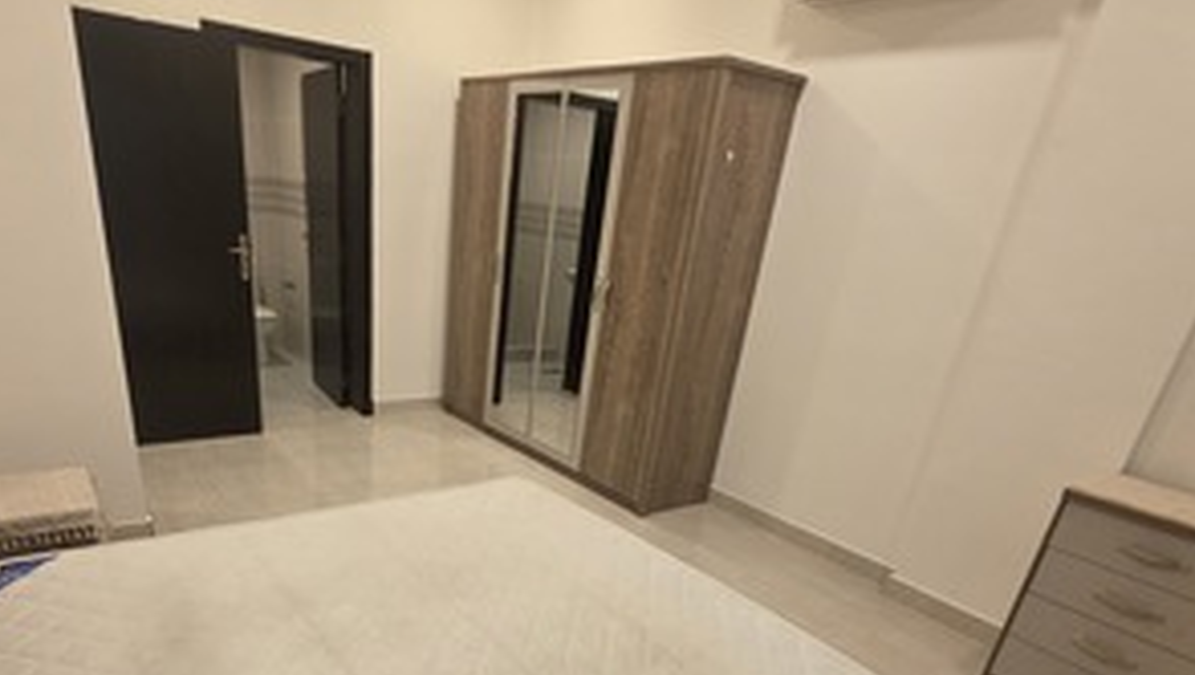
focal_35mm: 22
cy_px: 559
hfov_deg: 80.6
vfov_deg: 48.1
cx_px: 506
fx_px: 698
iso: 200
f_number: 1.9
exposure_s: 1/100
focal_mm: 2.2
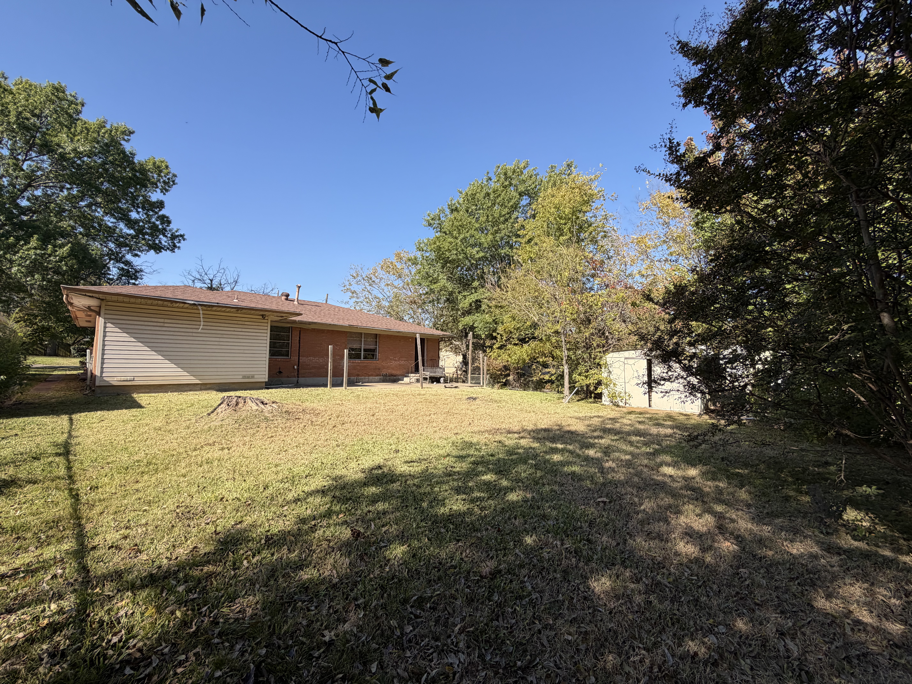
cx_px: 456
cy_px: 342
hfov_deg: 102.1
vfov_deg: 85.7
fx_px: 369
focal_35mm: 14
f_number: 2.2
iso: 40
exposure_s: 1/770
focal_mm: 2.22
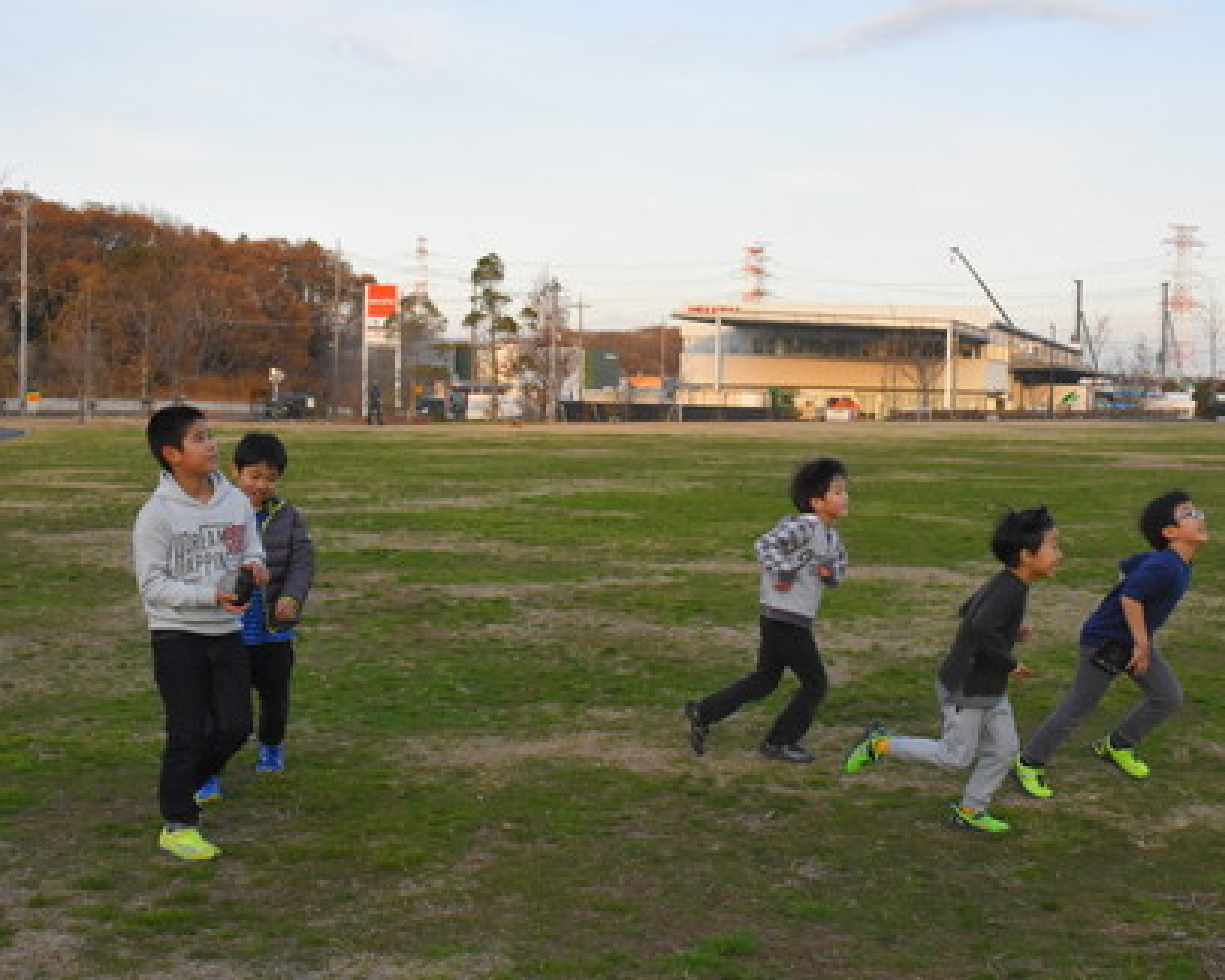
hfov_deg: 36.0
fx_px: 1886
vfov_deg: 29.1
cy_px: 493
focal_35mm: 52
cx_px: 652
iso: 2000
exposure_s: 1/640
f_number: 13
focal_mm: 30
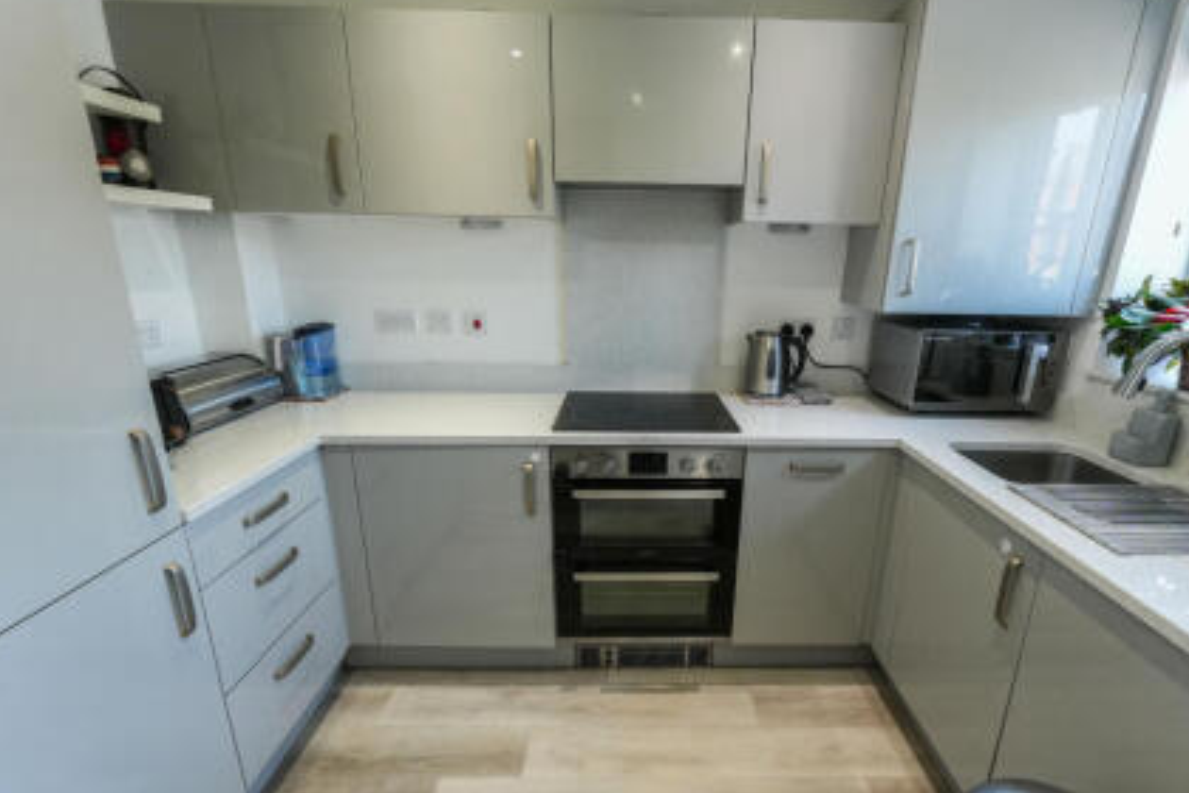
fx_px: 561
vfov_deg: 70.3
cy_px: 429
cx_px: 640
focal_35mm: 17
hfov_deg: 93.1
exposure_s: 1/160
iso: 800
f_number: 4
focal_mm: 10
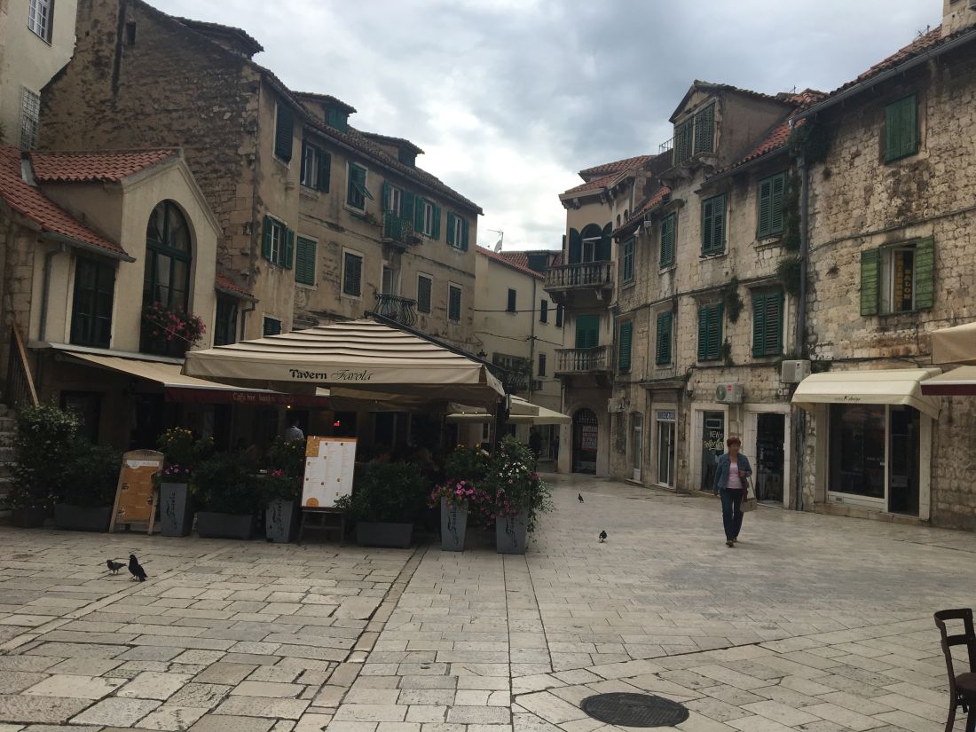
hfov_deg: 61.7
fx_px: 818
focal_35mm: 29
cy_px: 366
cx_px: 488
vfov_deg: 48.2
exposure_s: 1/1054
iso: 25
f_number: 2.2
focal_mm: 4.15
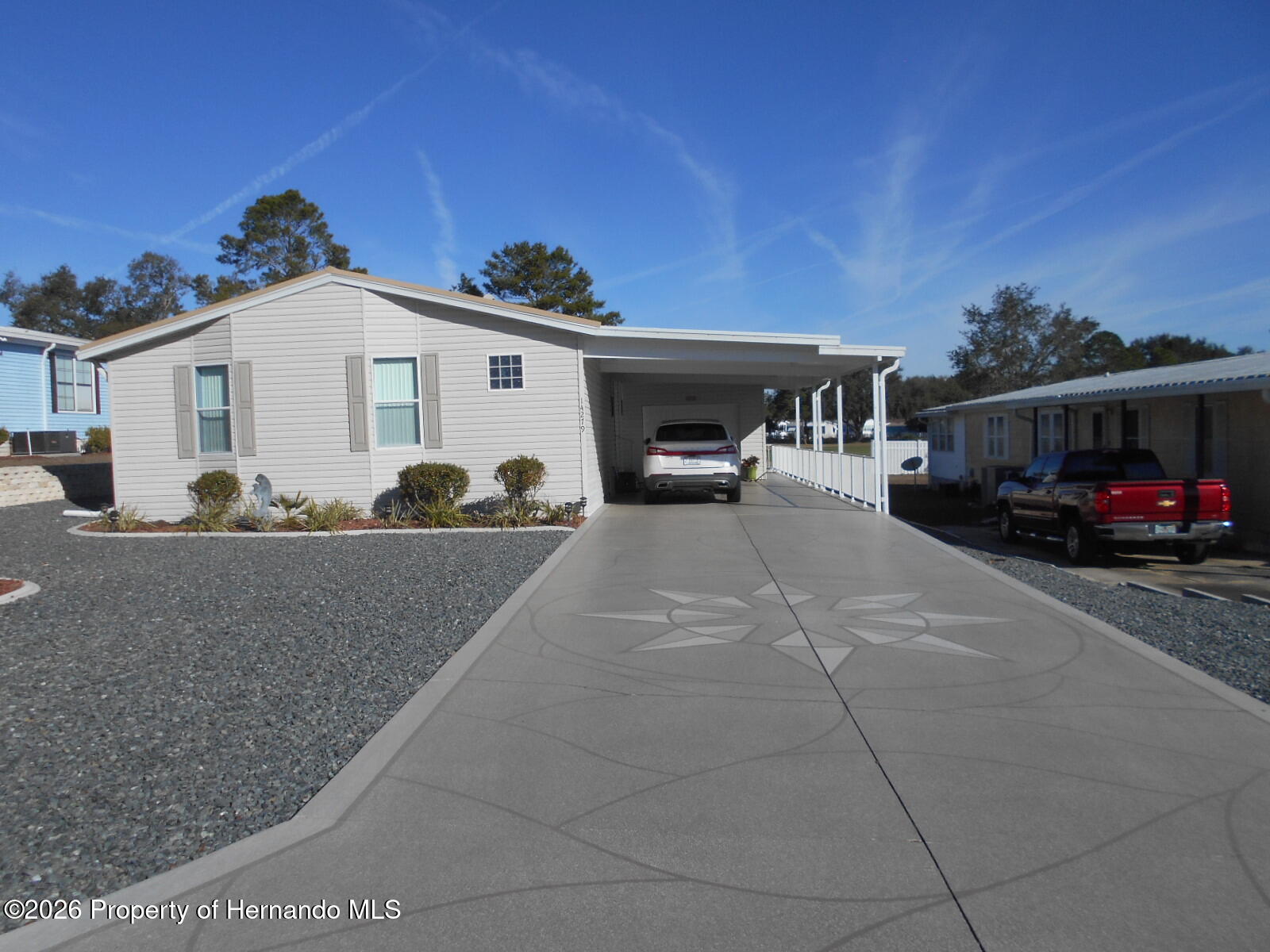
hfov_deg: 67.3
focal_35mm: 26
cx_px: 635
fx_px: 954
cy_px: 476
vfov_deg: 53.1
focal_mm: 4.6
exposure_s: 1/2000
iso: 80
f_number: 3.2
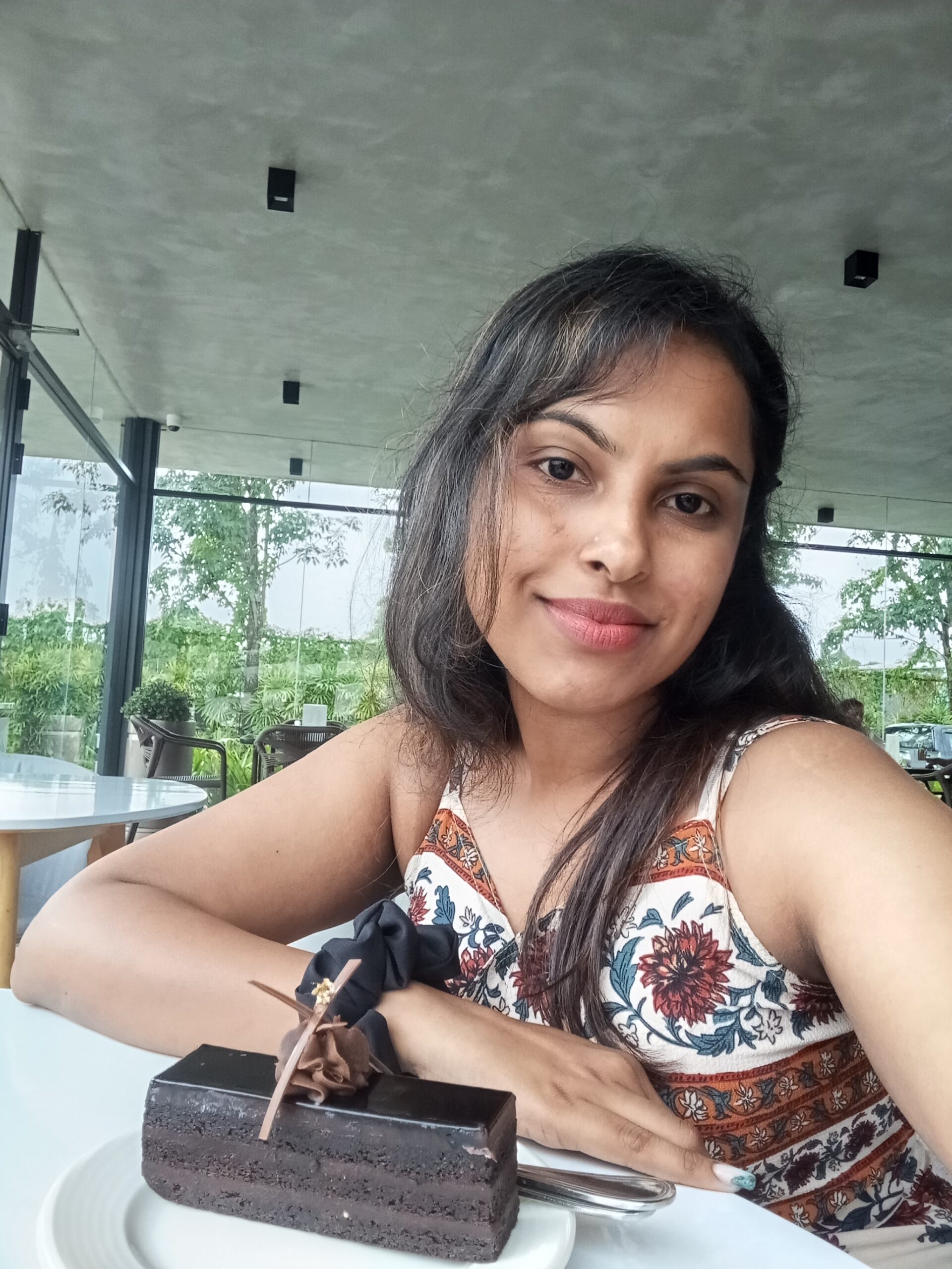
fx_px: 953
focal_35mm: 26
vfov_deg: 67.3
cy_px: 634
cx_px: 476
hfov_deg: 53.1
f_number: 2
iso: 56
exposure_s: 1/137
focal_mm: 2.77
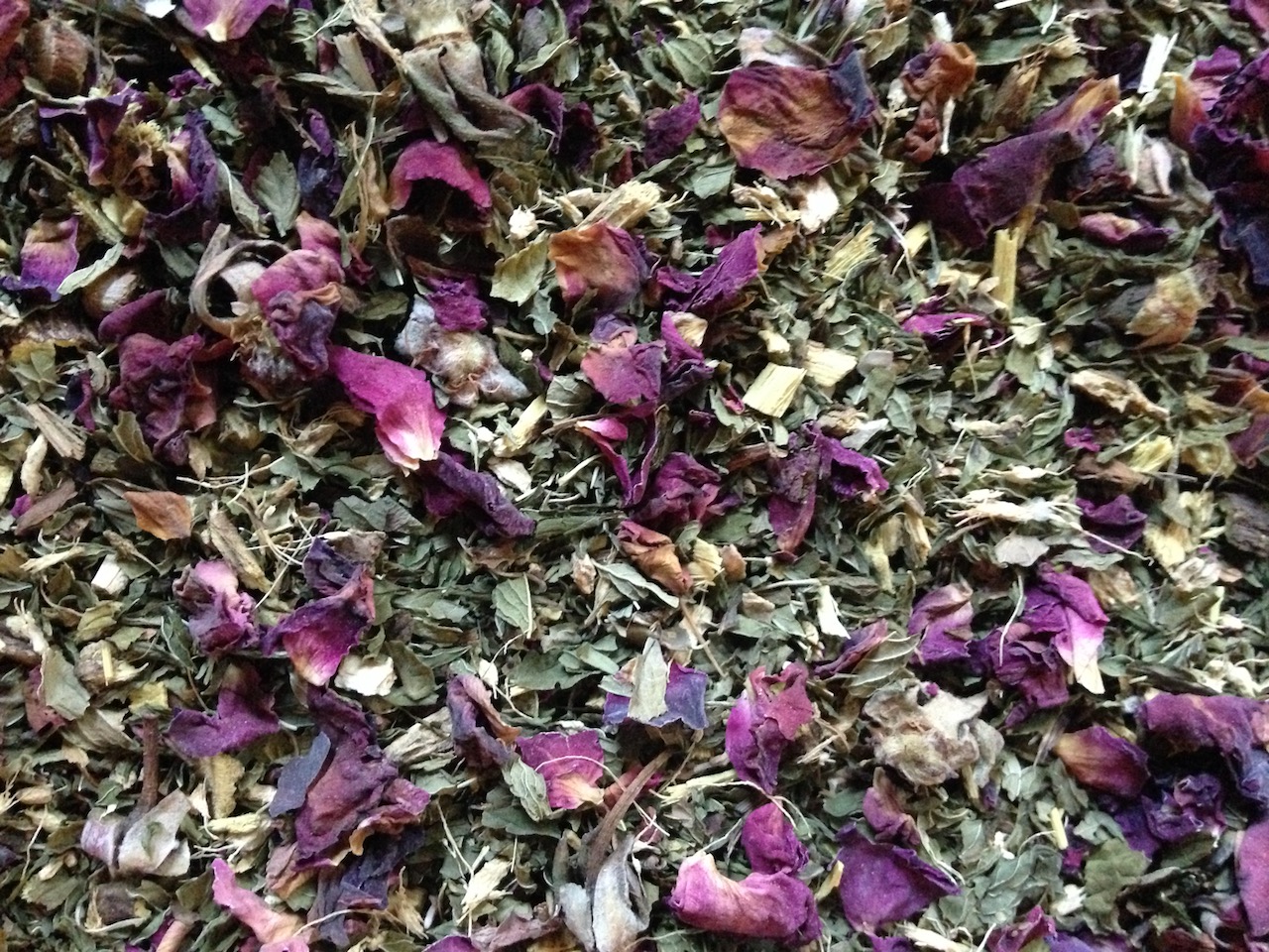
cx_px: 634
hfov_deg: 55.4
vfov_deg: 42.9
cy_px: 476
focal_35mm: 33
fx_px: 1210
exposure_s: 1/15
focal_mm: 4.12
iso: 800
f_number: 2.4
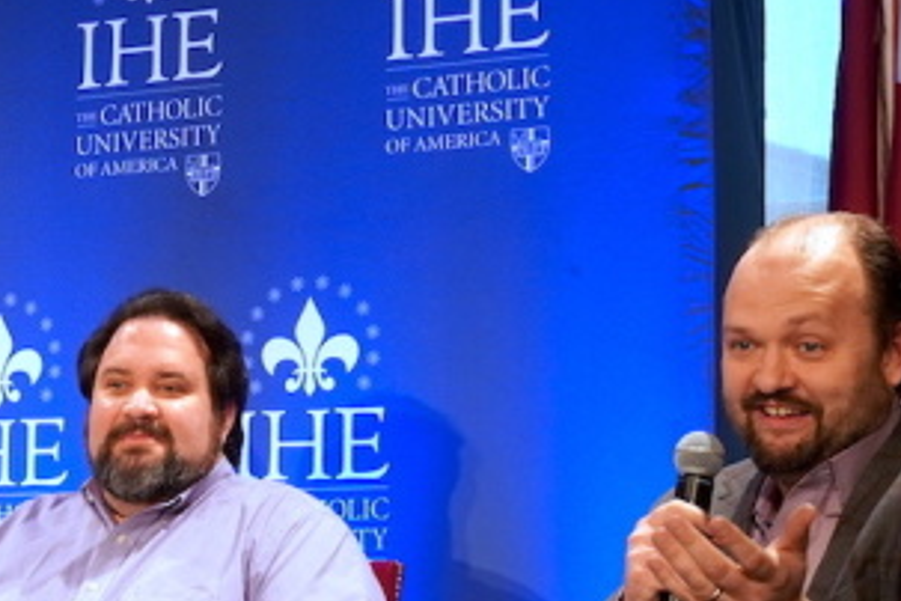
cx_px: -68
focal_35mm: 101
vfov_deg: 13.5
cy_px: 515
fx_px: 2528
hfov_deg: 19.4
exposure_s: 1/40
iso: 250
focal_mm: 24
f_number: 4.5
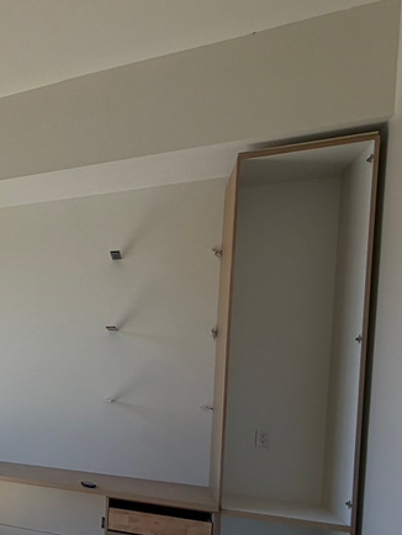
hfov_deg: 30.6
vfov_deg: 53.5
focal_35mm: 33
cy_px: 383
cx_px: -154
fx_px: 510
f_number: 2.2
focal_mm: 2.22
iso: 40
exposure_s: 1/545
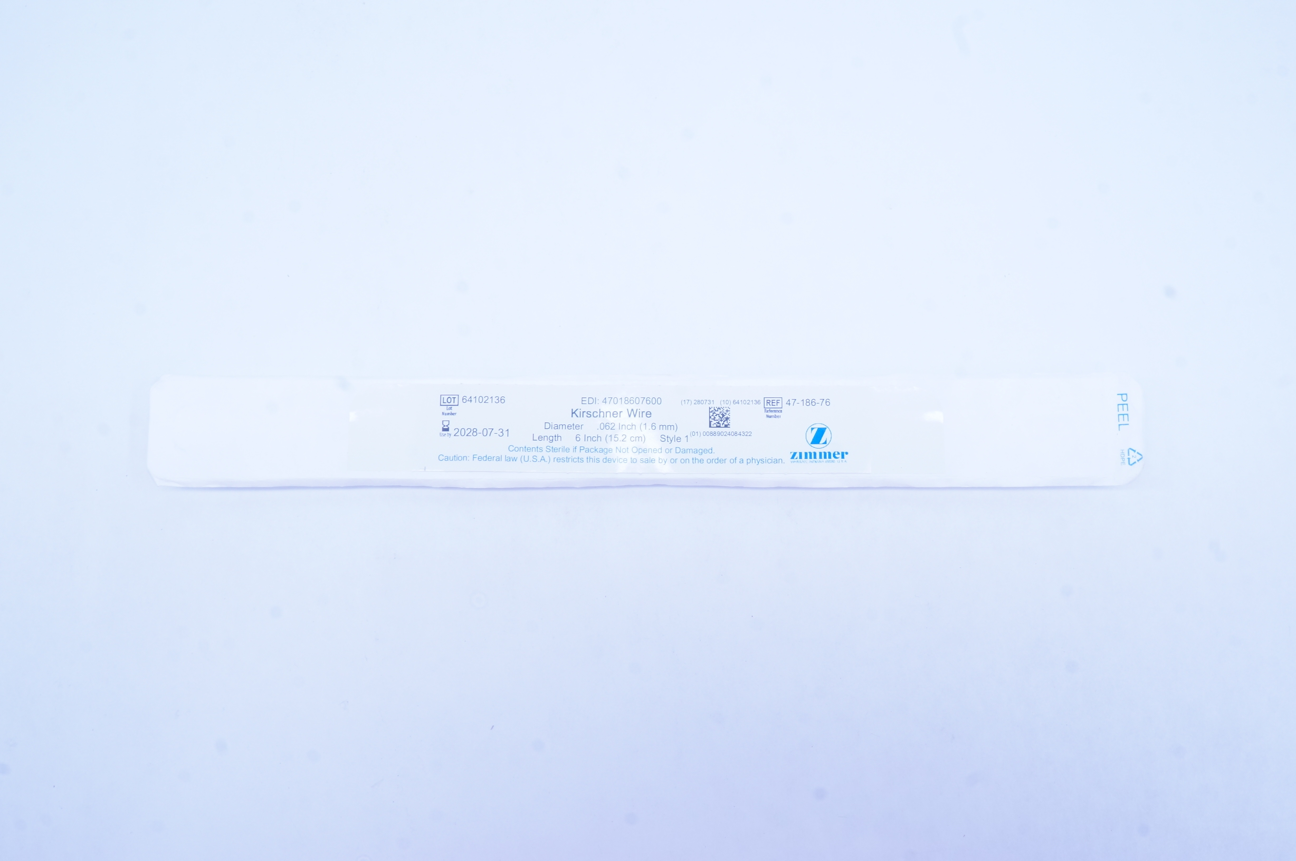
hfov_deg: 57.3
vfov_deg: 39.9
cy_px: 430
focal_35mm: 33
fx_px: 1187
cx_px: 648
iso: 400
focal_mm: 22
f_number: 16
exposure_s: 1/10
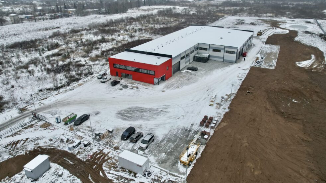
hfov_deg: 76.3
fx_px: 207
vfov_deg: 47.7
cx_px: 165
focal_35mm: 24
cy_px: 92
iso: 130
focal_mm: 8.38
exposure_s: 1/250
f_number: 2.8
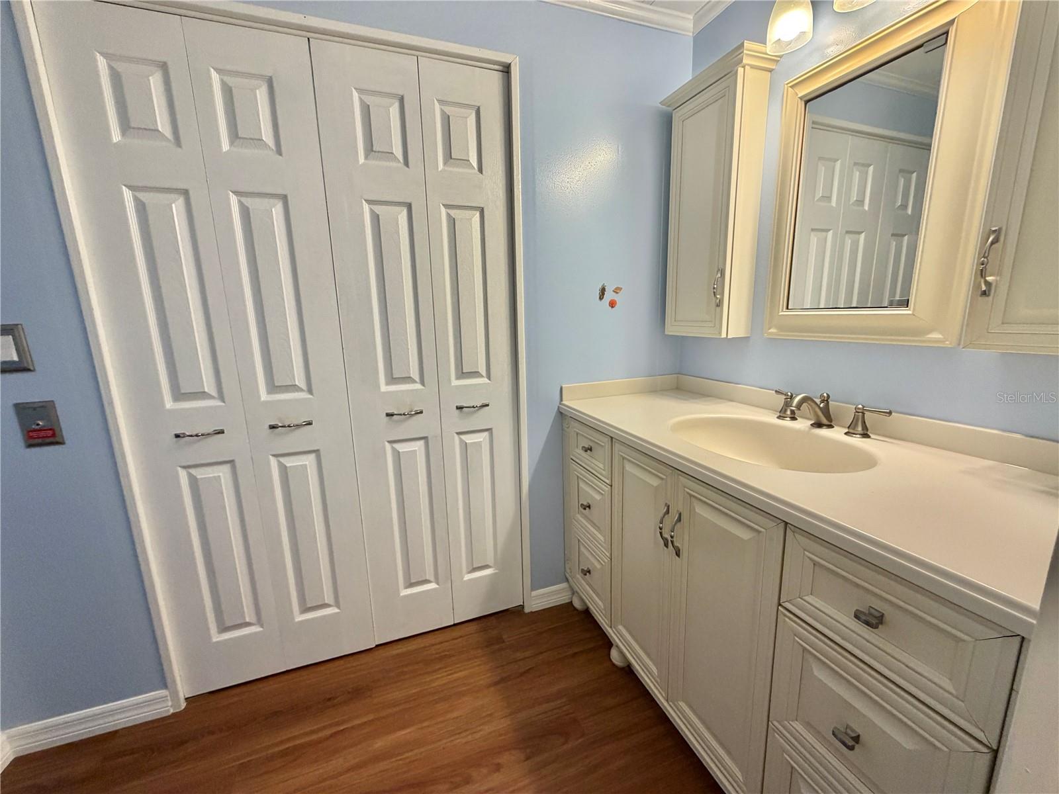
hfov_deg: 102.1
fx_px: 428
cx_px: 530
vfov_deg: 85.7
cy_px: 397
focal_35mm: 14
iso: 250
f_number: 2.2
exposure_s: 1/120
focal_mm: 2.22
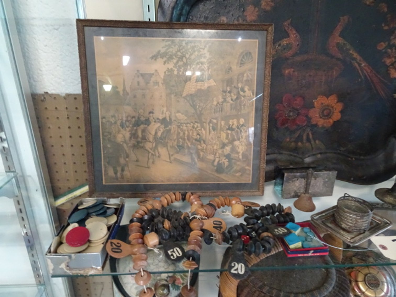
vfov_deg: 56.8
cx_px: 198
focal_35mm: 24
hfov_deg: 71.6
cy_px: 148
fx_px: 275
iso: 800
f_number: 3.5
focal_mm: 4.1
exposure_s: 1/25
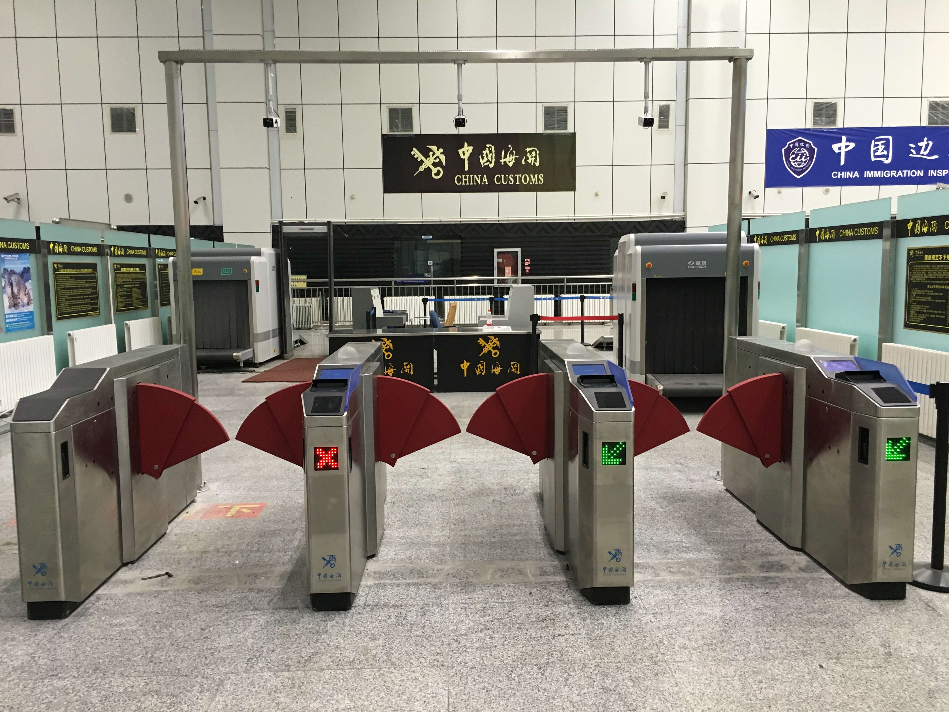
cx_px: 474
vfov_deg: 48.2
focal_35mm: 29
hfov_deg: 61.7
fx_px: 795
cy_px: 356
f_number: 2.2
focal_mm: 4.15
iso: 160
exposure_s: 1/33
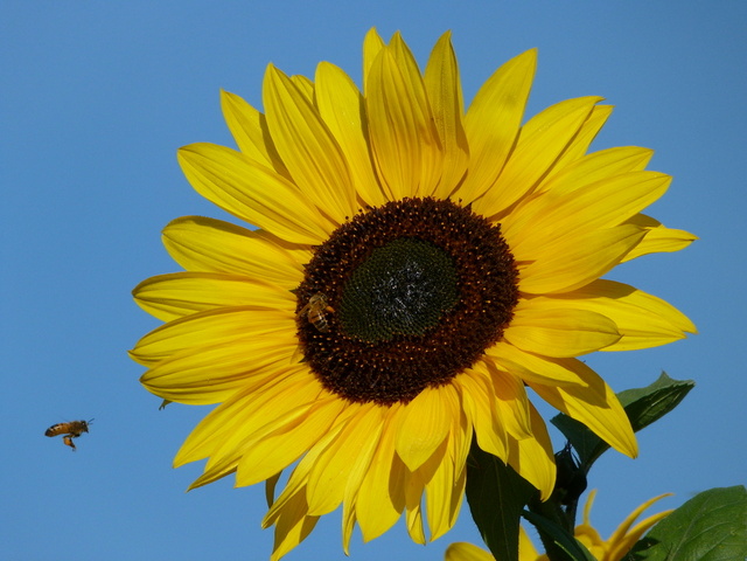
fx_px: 12948
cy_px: 280
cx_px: 374
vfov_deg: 2.5
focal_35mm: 600
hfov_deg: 3.3
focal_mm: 107.9
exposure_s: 1/640
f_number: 5.6
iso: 100
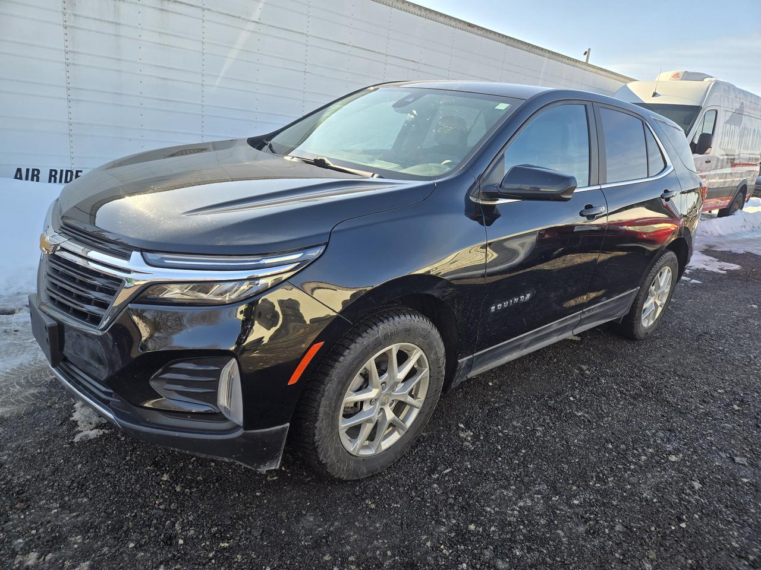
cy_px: 285
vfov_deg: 58.9
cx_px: 380
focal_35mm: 23
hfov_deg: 73.9
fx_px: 506
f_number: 1.8
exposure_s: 1/754
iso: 25
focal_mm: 5.4
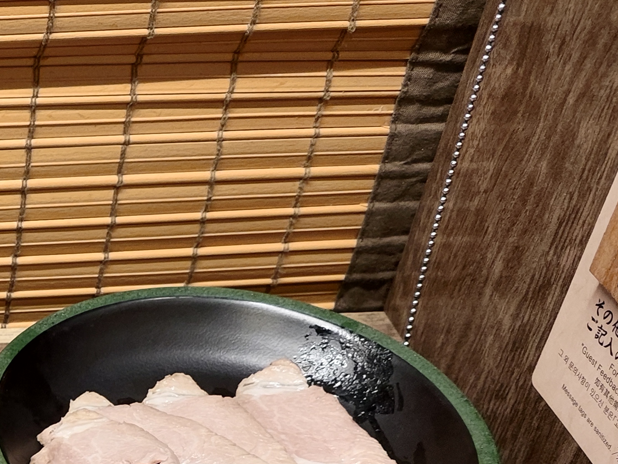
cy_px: 601
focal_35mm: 78
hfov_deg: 21.8
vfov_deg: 17.7
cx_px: -242
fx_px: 1393
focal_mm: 4.71
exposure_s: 1/40
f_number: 1.79
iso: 146
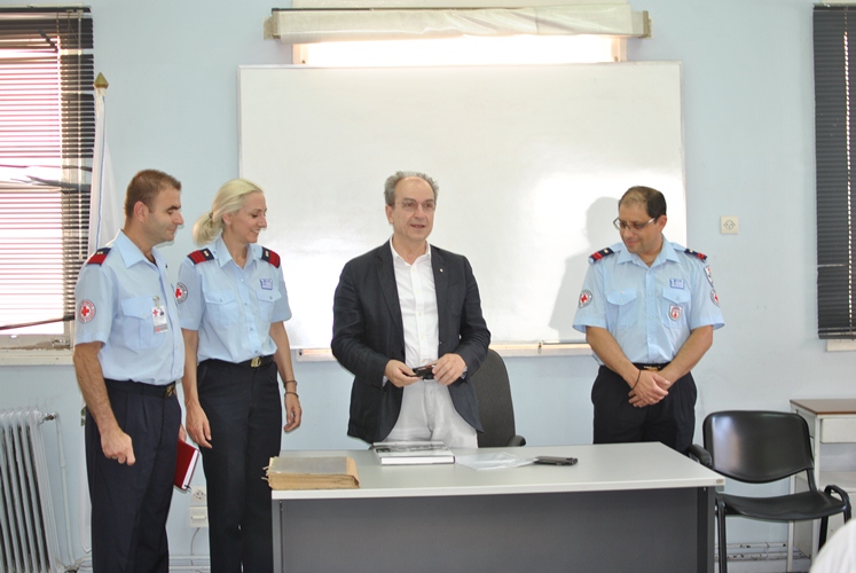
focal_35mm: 52
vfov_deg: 25.8
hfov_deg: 37.8
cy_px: 286
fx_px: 1250
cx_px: 428
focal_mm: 35
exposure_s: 1/25
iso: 100
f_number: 1.8
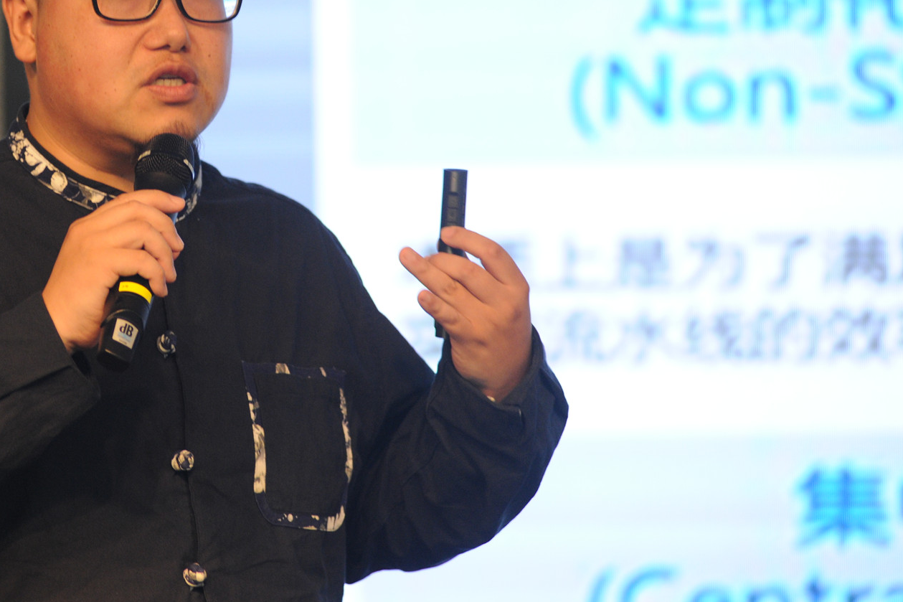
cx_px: 179
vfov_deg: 4.8
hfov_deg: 7.1
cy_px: 157
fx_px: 7223
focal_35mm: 288
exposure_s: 1/100
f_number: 2.8
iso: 800
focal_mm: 145
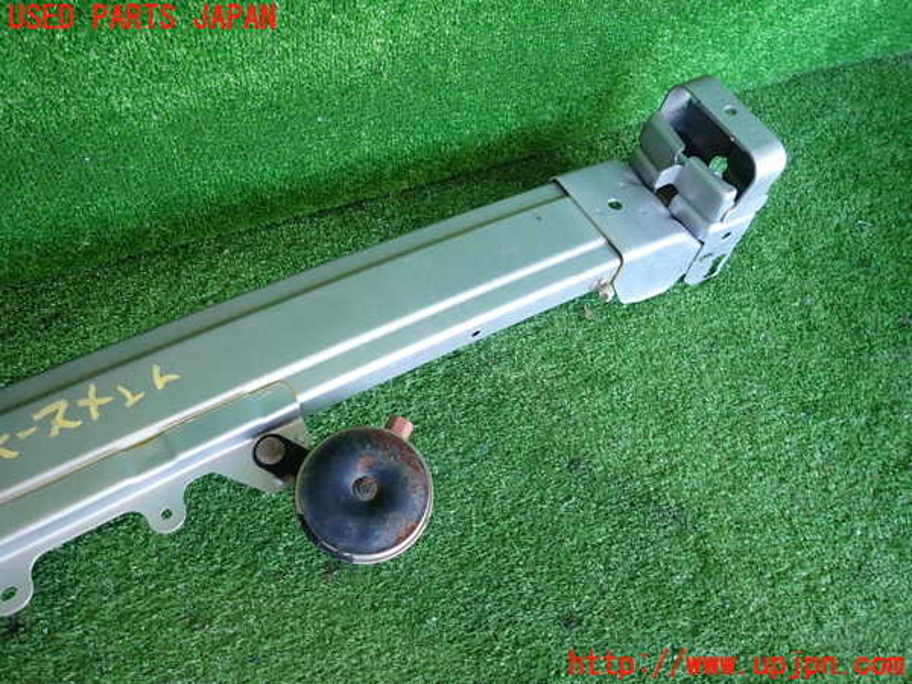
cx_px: 456
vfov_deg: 54.9
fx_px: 659
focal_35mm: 25
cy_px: 342
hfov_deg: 69.4
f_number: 2
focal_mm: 4.5
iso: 200
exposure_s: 1/50
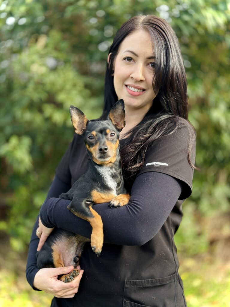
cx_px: 115
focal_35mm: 48
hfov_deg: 30.3
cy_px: 154
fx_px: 425
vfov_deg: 39.7
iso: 80
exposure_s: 1/719
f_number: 1.78
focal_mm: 6.86
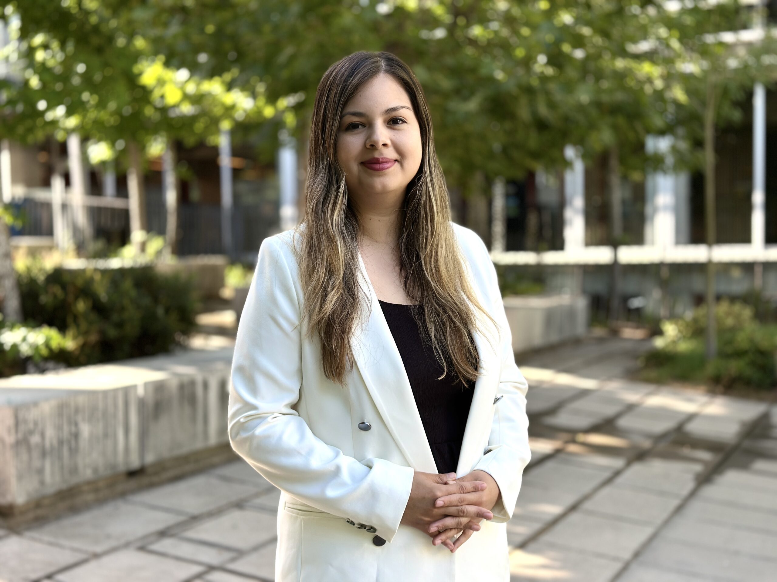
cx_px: 388
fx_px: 1077
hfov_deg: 39.7
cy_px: 291
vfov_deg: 30.3
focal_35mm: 48
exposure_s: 1/480
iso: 80
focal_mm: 6.86
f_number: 1.78
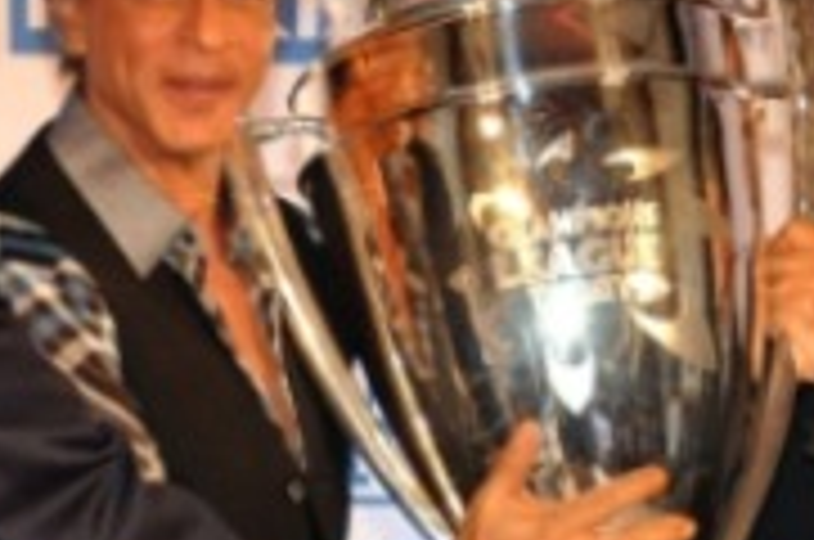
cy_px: 407
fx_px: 4582
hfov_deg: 10.1
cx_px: 544
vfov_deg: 6.7
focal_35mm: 203
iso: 800
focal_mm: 50
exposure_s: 1/125
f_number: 5.6
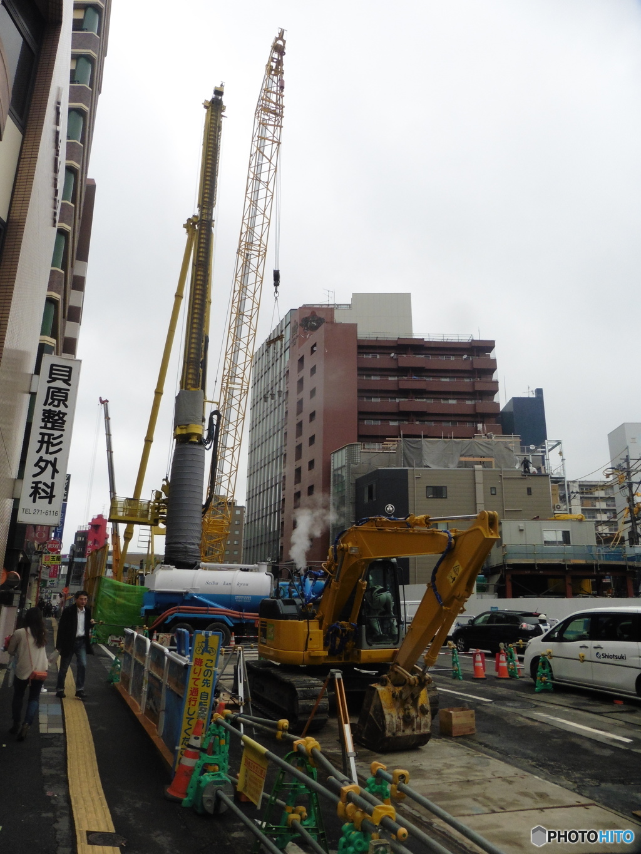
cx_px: 320
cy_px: 427
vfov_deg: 71.6
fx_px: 592
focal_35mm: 24
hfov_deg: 56.8
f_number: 4
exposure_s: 1/1250
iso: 200
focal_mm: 4.3
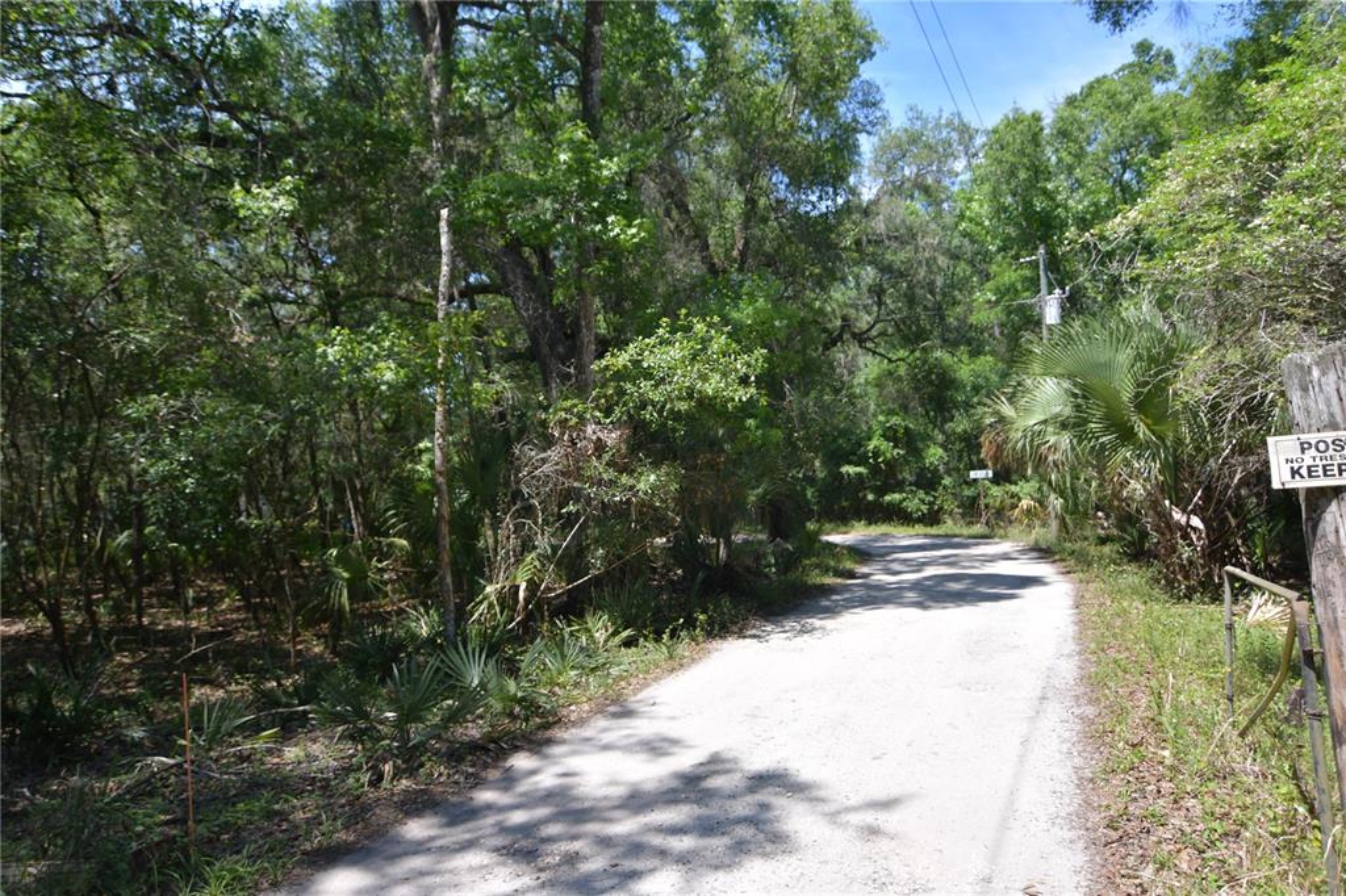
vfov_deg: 53.1
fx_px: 897
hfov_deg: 73.8
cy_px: 448
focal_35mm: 24
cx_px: 673
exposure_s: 1/2000
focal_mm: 16
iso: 200
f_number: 2.8
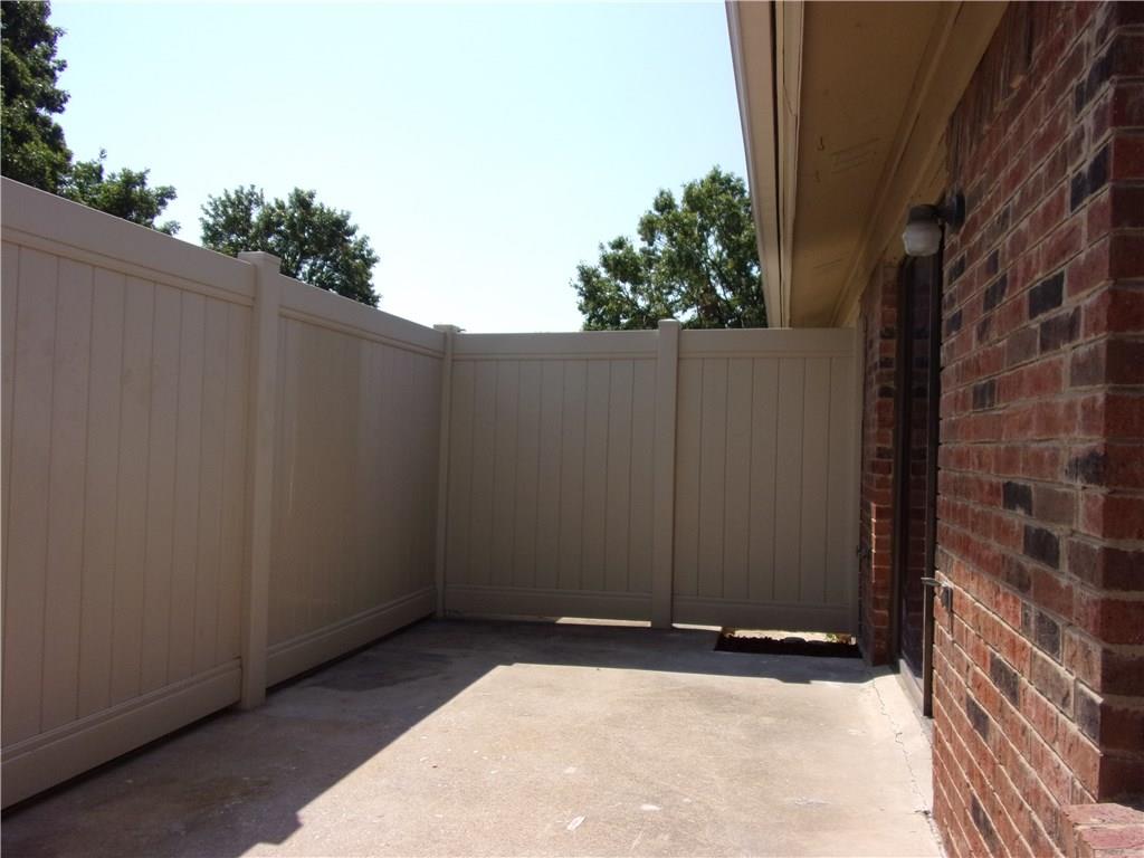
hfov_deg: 71.6
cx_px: 572
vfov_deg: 56.8
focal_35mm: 24
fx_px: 793
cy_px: 429
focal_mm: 4.3
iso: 80
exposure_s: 1/1300
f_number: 3.3
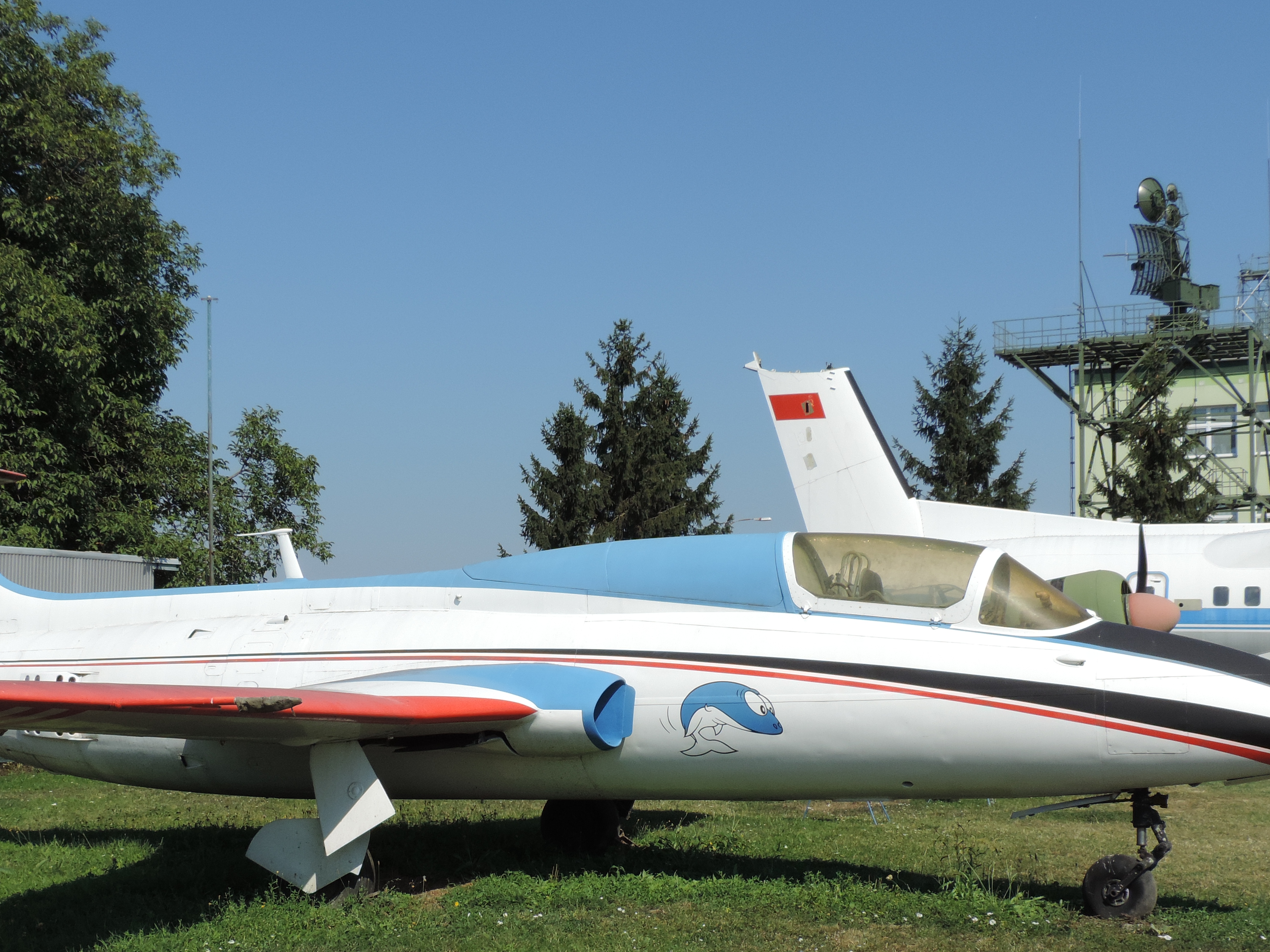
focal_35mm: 52
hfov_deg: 36.7
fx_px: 1908
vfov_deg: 27.9
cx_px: 534
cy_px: 634
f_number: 3.6
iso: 80
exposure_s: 1/1250
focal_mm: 6.2
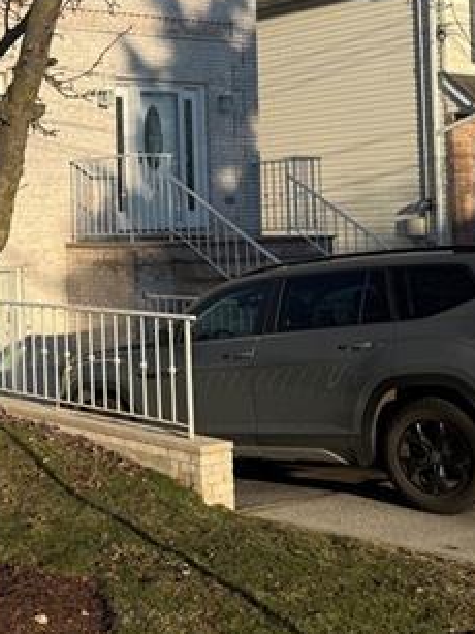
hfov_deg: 22.5
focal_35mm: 60
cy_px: 200
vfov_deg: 31.9
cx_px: -89
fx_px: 1099
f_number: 1.78
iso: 80
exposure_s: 1/4405
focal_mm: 6.76
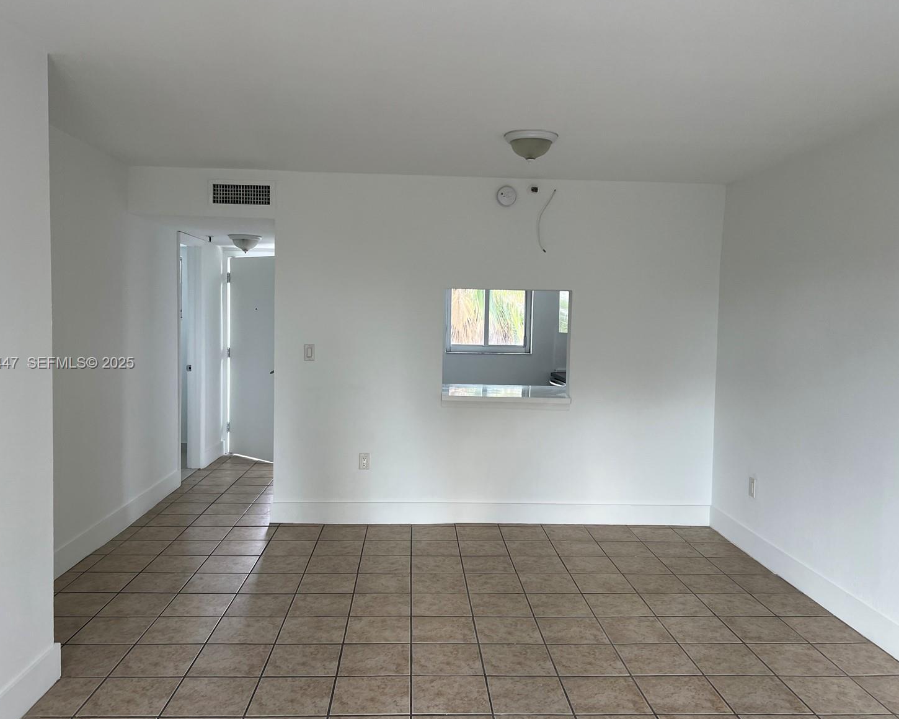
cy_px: 364
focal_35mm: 28
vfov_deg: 51.5
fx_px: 745
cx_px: 437
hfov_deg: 62.2
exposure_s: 1/121
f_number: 1.5
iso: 64
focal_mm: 5.7
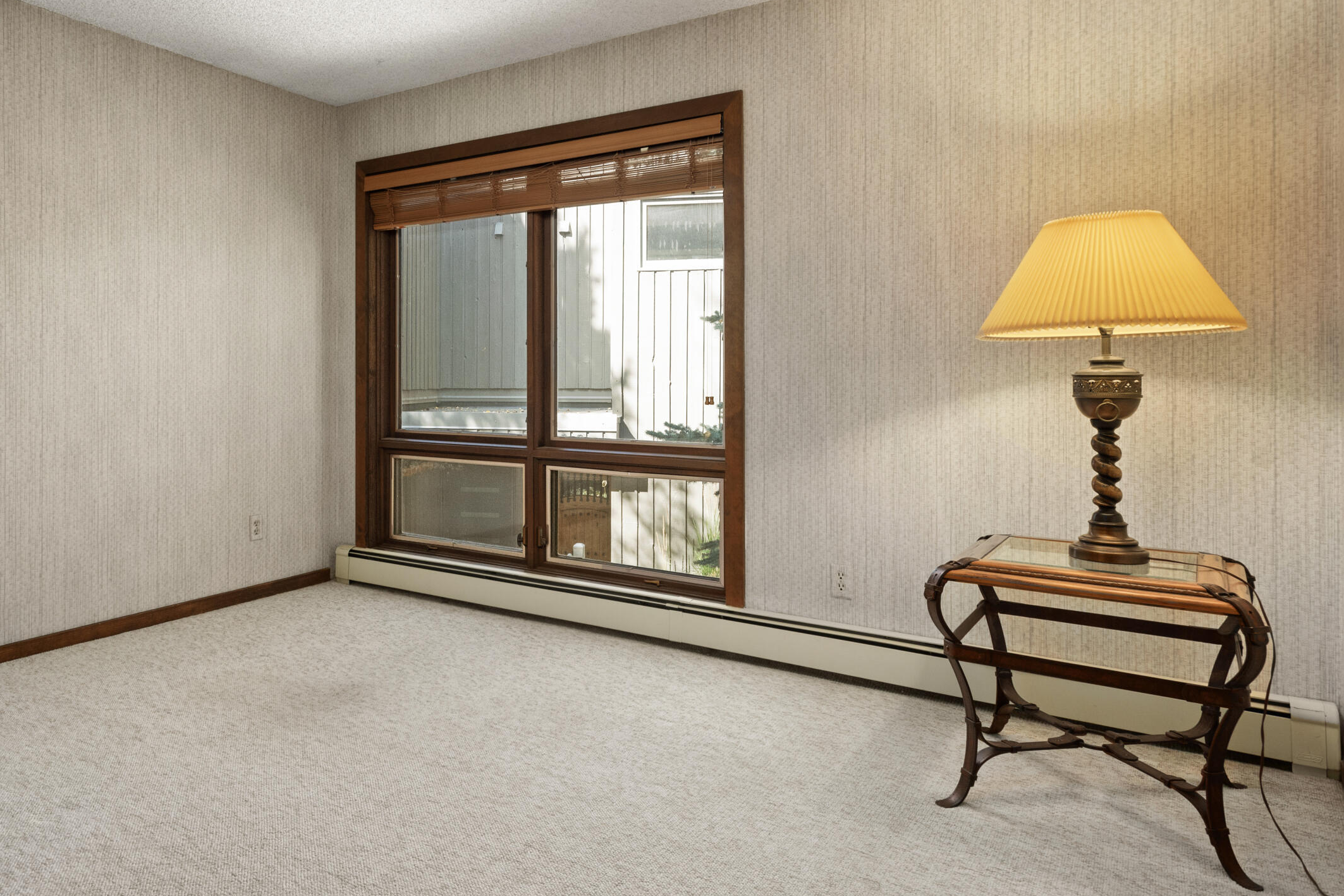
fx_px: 896
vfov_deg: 53.0
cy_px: 388
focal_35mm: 24
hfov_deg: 72.3
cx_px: 487
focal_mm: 17
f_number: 7.1
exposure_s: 1/10
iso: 500
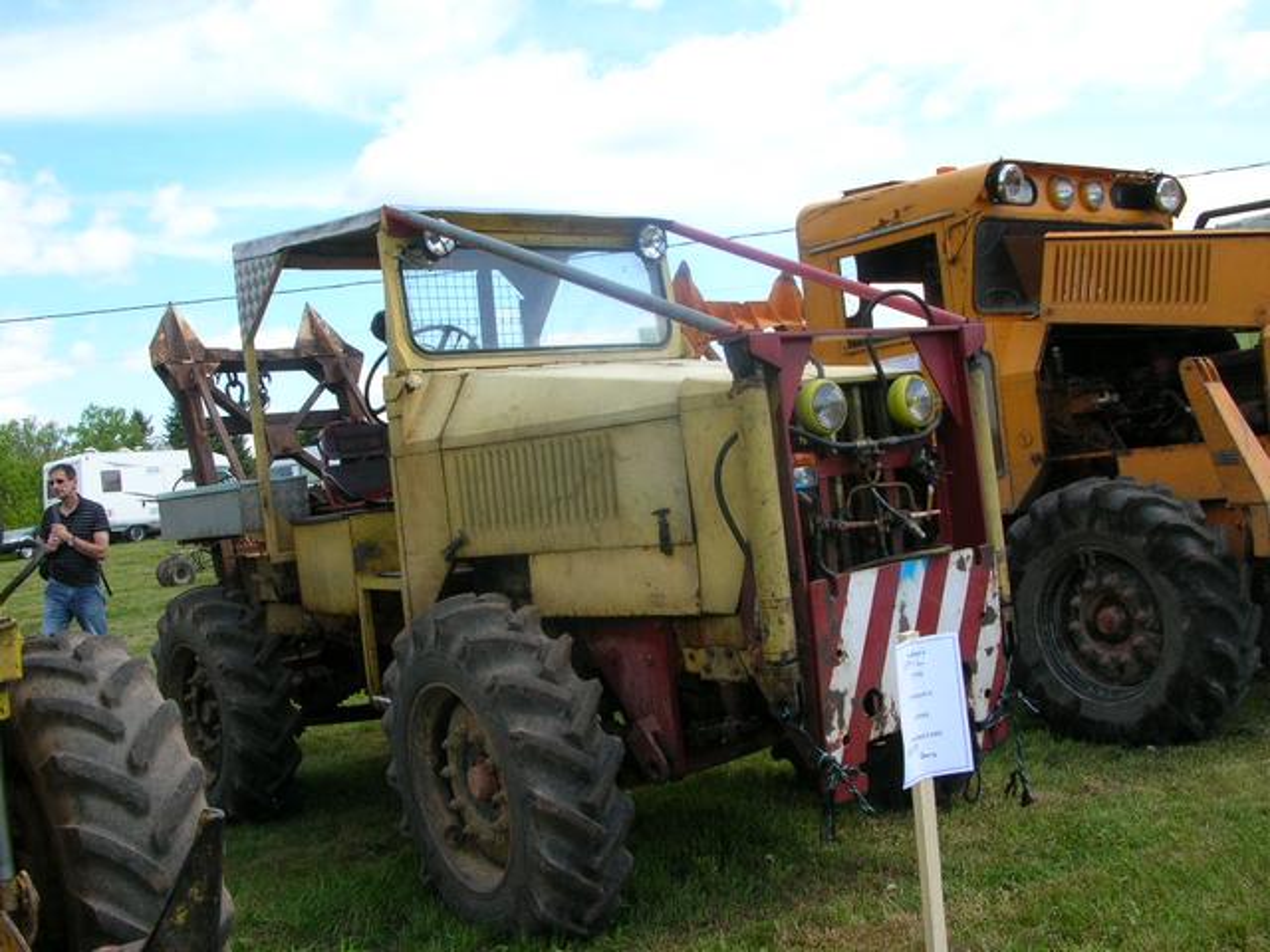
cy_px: 476
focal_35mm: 35
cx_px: 635
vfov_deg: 40.7
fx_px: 1284
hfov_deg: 52.6
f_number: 5.6
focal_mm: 5.8
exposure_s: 1/133
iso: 50
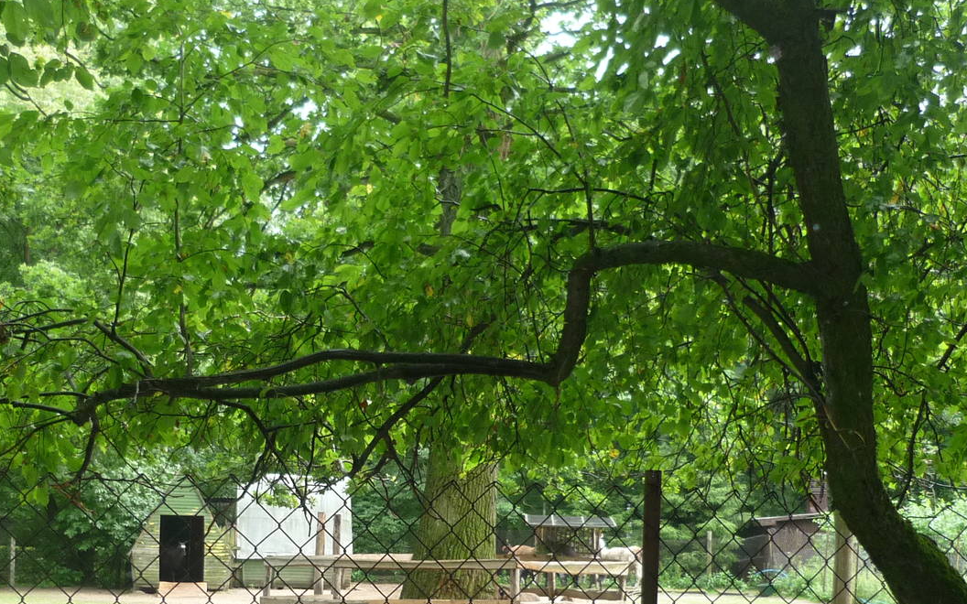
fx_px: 1397
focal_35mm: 53
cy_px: 523
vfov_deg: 23.9
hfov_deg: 37.9
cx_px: 344
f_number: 2.8
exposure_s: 1/30
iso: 200
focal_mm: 5.5
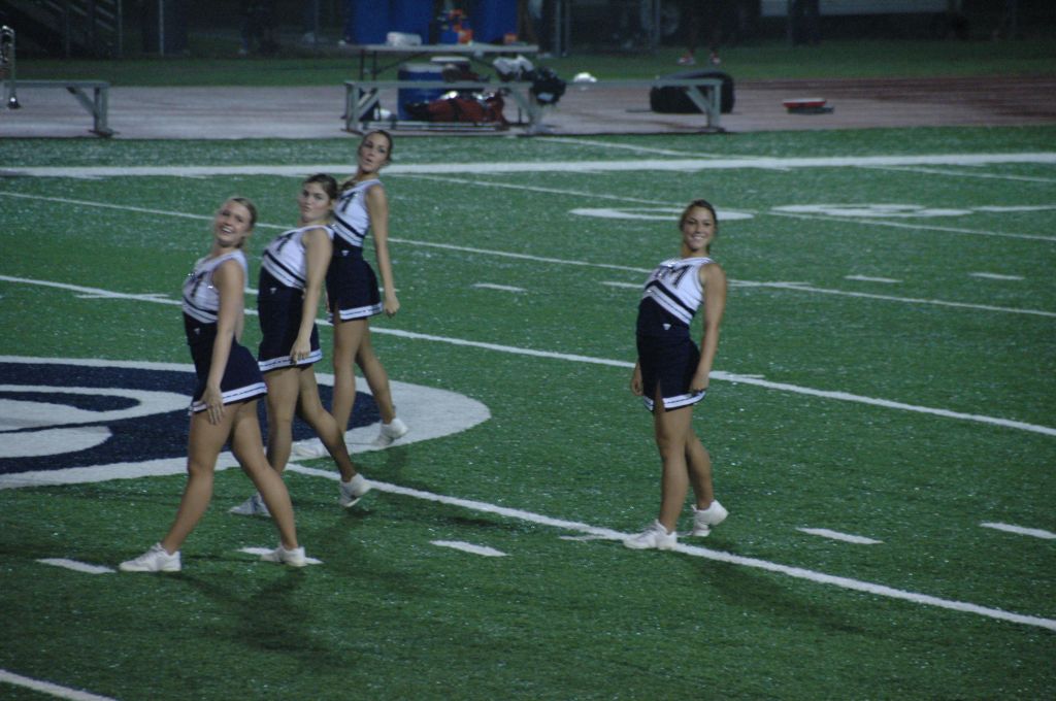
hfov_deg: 6.9
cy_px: 350
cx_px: 528
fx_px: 8789
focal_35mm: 300
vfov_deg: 4.6
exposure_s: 1/60
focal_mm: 200
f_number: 5.6
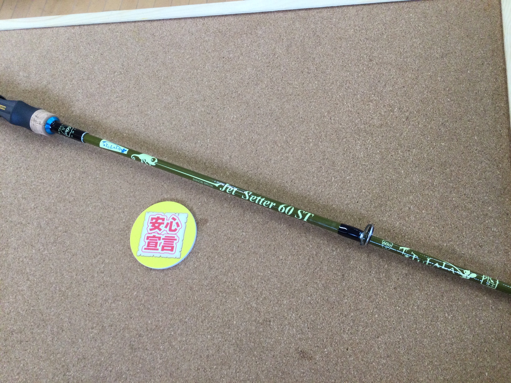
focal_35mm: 31
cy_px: 192
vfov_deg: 45.4
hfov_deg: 58.4
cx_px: 256
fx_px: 458
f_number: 2.4
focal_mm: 3.3
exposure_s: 1/30
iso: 40
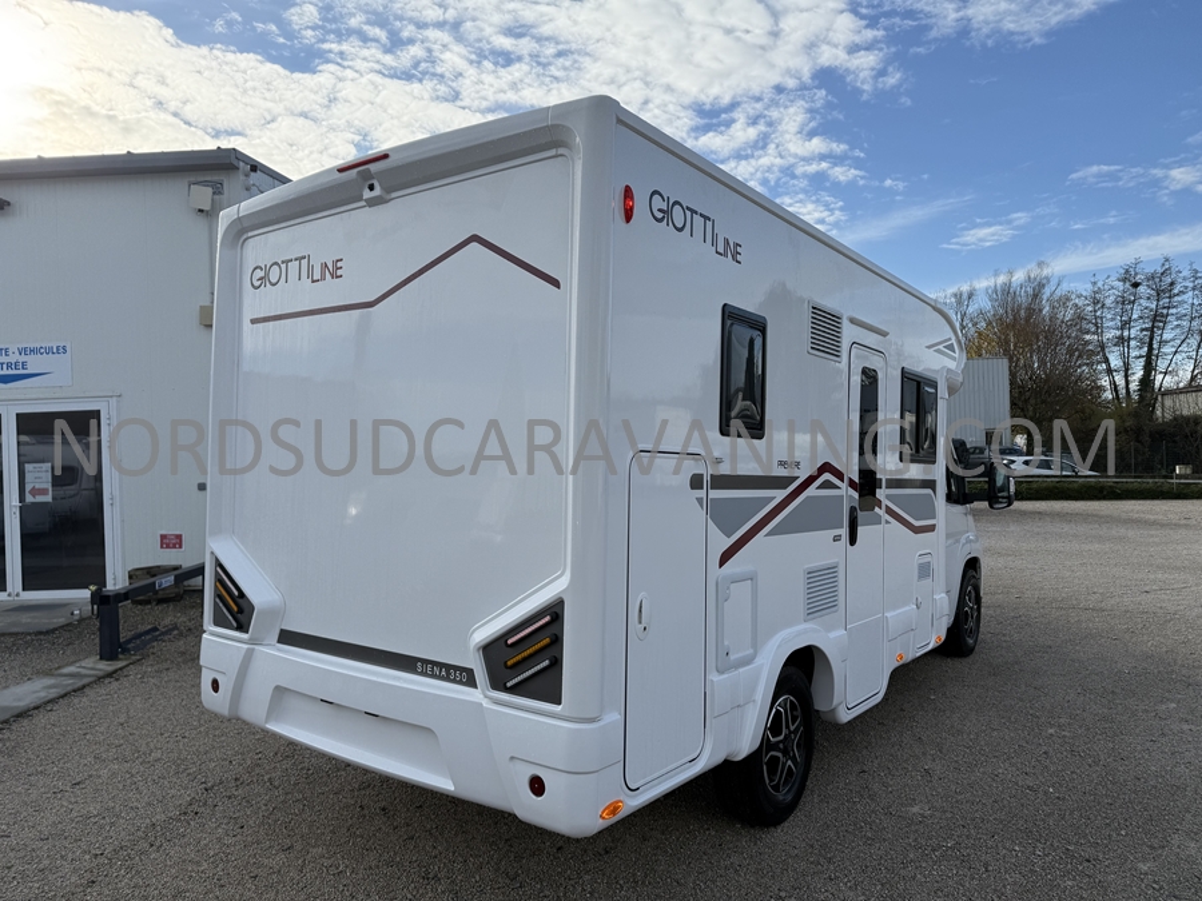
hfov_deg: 71.6
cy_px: 450
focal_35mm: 24
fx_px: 833
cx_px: 601
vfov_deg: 56.8
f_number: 1.78
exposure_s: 1/4167
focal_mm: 6.76
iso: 80
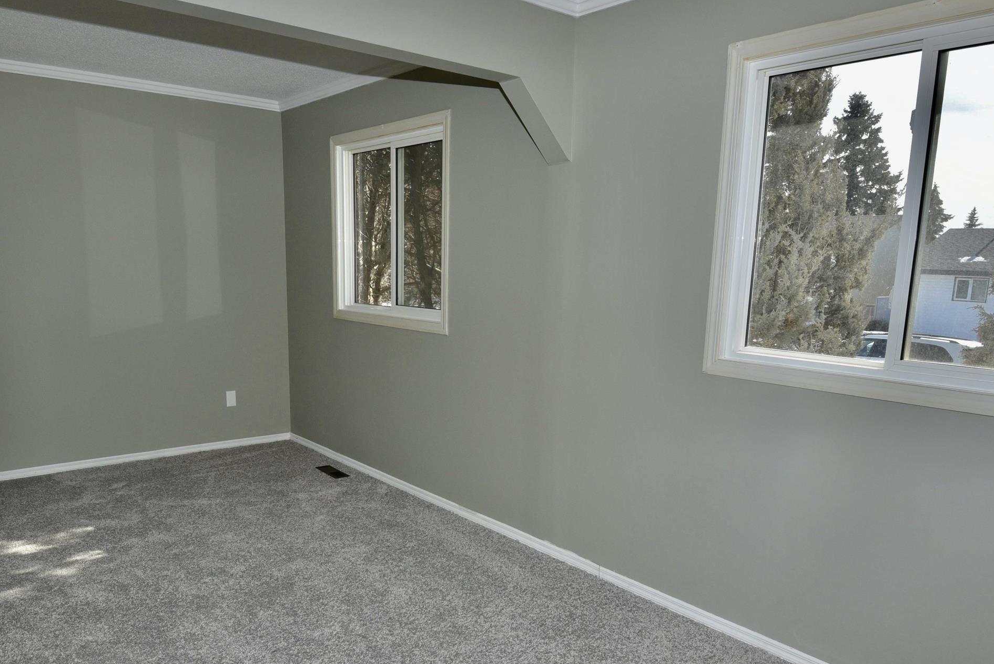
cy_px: 411
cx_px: 479
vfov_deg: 49.2
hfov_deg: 69.3
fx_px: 718
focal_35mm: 26
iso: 400
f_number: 11
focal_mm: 16
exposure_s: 1/200
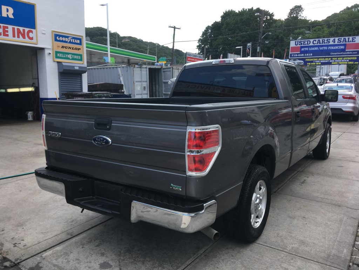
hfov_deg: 61.7
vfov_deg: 48.2
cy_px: 135
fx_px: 301
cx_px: 180
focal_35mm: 29
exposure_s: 1/527
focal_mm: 4.15
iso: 25
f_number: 2.2
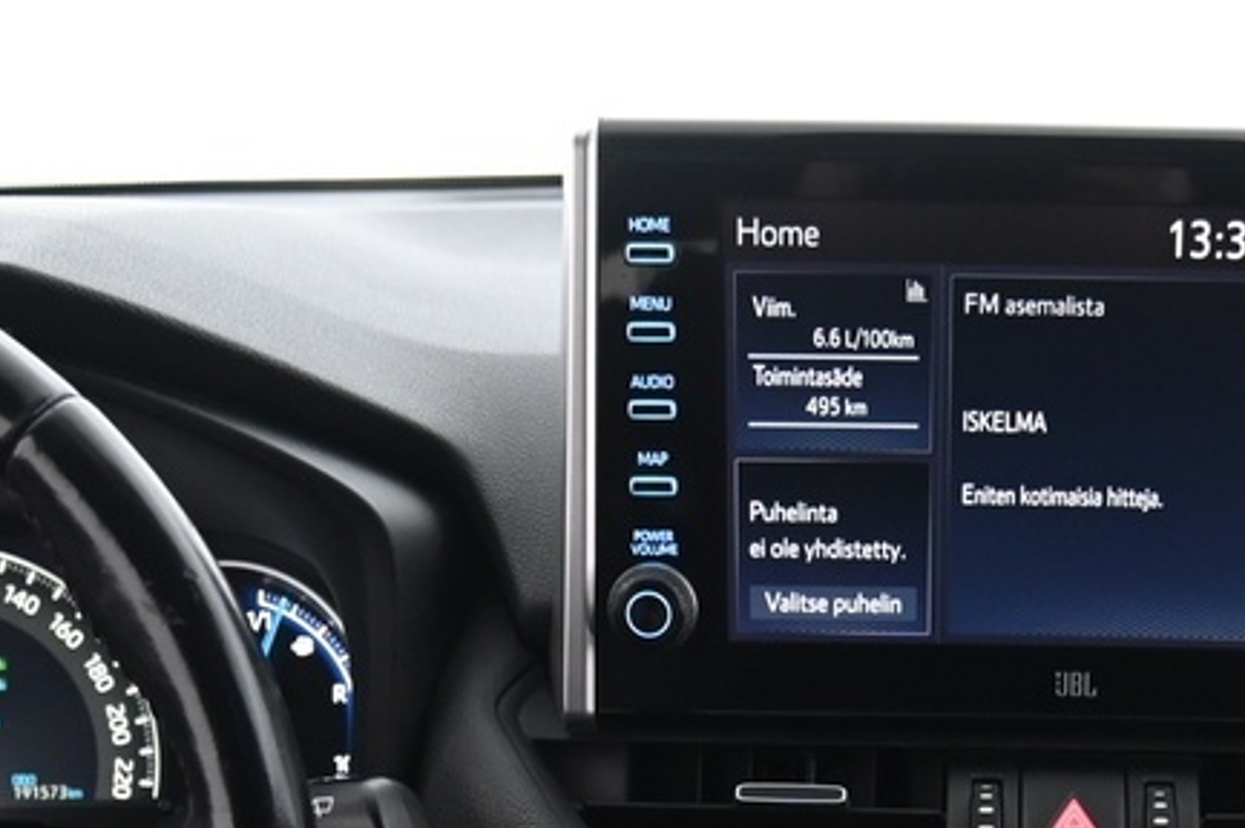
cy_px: 1509
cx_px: 978
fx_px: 3110
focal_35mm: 90
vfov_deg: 13.5
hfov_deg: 22.4
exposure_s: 1/15
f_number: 4
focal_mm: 24
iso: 2000
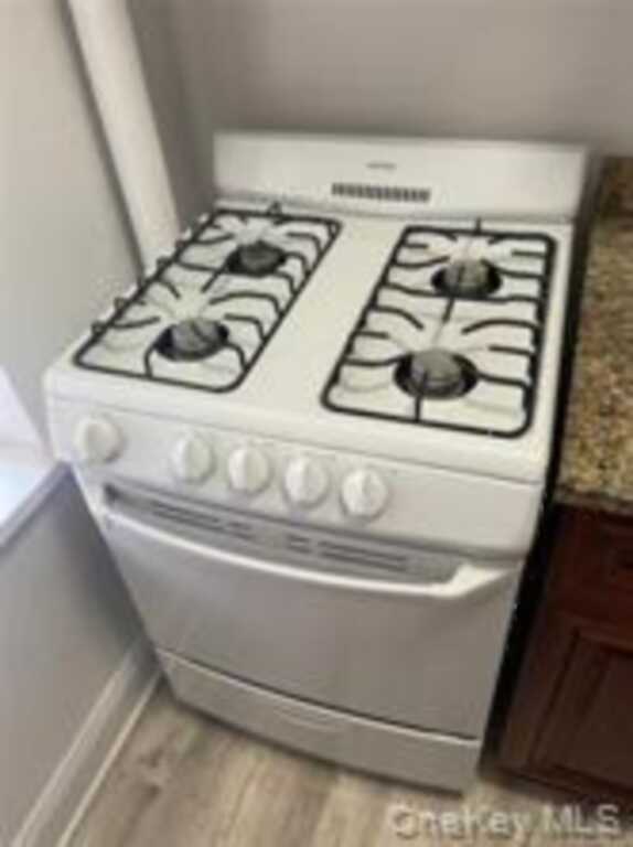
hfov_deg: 53.0
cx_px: 316
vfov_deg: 67.4
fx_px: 635
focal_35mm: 26
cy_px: 424
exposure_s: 1/60
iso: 125
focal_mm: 5.1
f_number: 1.6
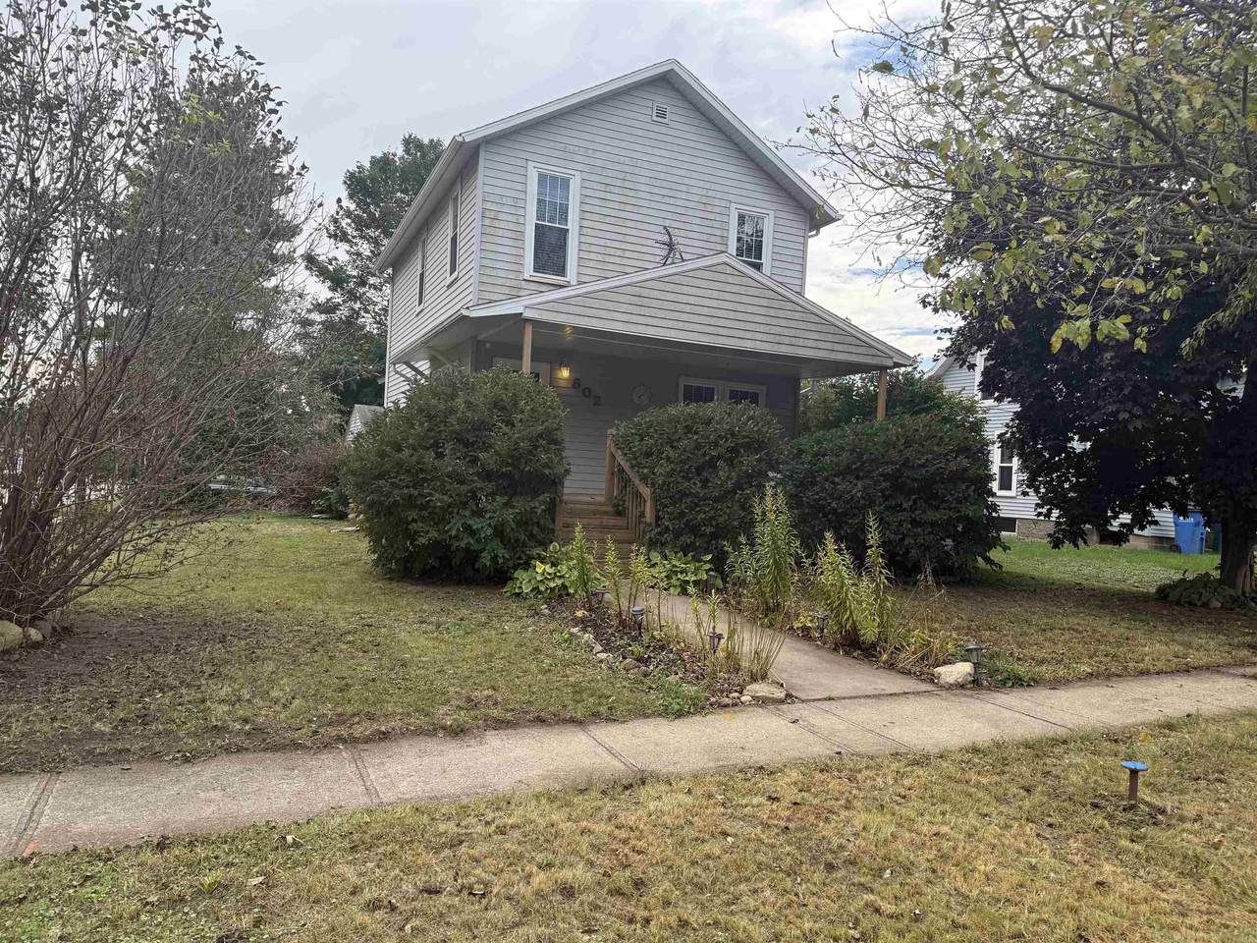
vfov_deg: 56.8
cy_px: 472
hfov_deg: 71.6
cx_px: 628
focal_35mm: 24
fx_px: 872
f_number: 1.78
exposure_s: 1/1464
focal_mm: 6.76
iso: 100
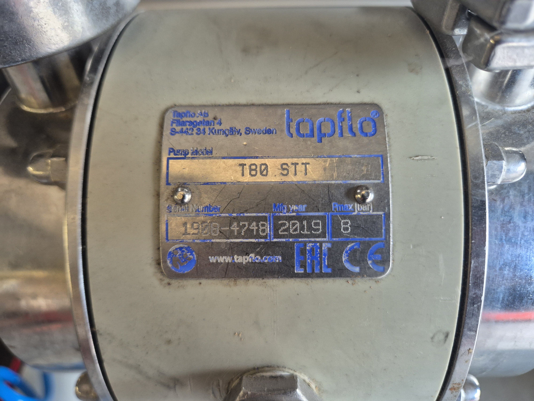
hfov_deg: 73.9
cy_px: 200
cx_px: 267
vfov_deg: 58.9
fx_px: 355
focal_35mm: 23
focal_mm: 5.4
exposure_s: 1/100
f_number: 1.8
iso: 400
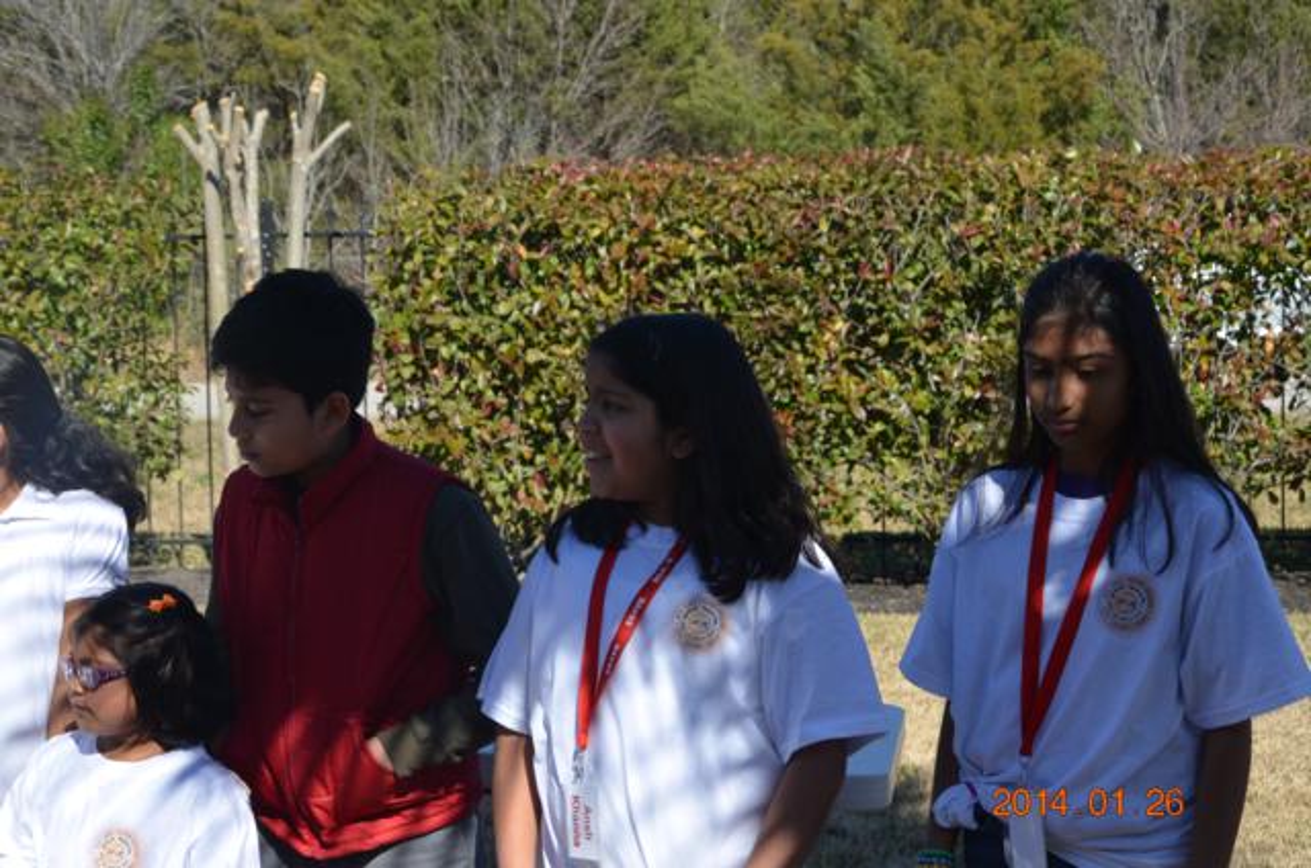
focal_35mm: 72
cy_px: 434
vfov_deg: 18.8
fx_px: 2617
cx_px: 656
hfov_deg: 28.1
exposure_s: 1/250
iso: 125
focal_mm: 48
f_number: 8
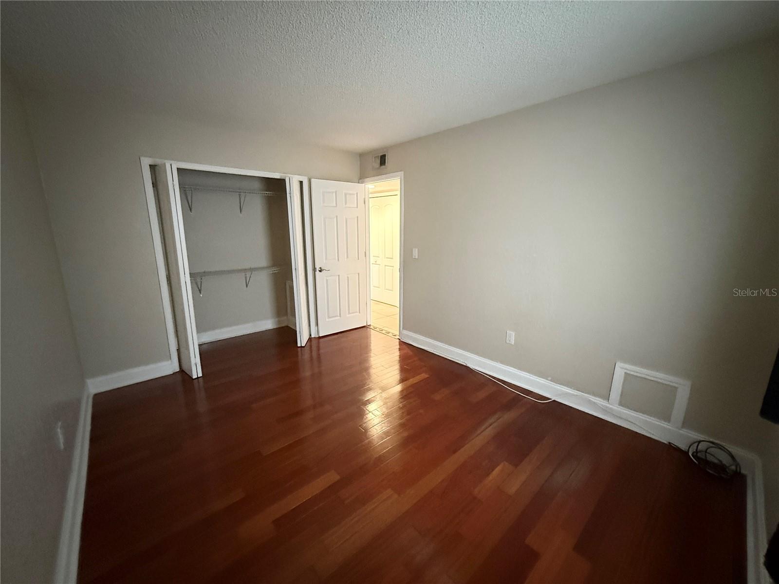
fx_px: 315
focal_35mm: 14
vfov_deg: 85.7
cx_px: 390
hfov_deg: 102.1
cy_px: 292
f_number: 2.2
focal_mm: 2.22
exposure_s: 1/40
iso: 1000
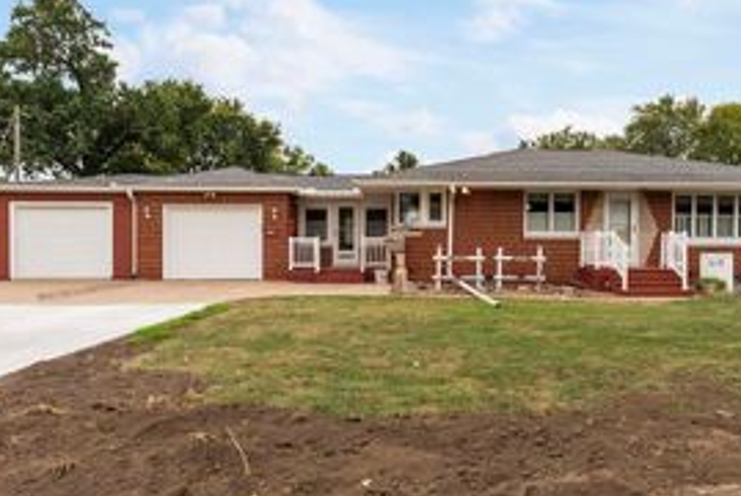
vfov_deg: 49.7
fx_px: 536
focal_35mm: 26
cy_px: 256
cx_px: 432
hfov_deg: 68.8
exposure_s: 1/160
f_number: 4
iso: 160
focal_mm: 14
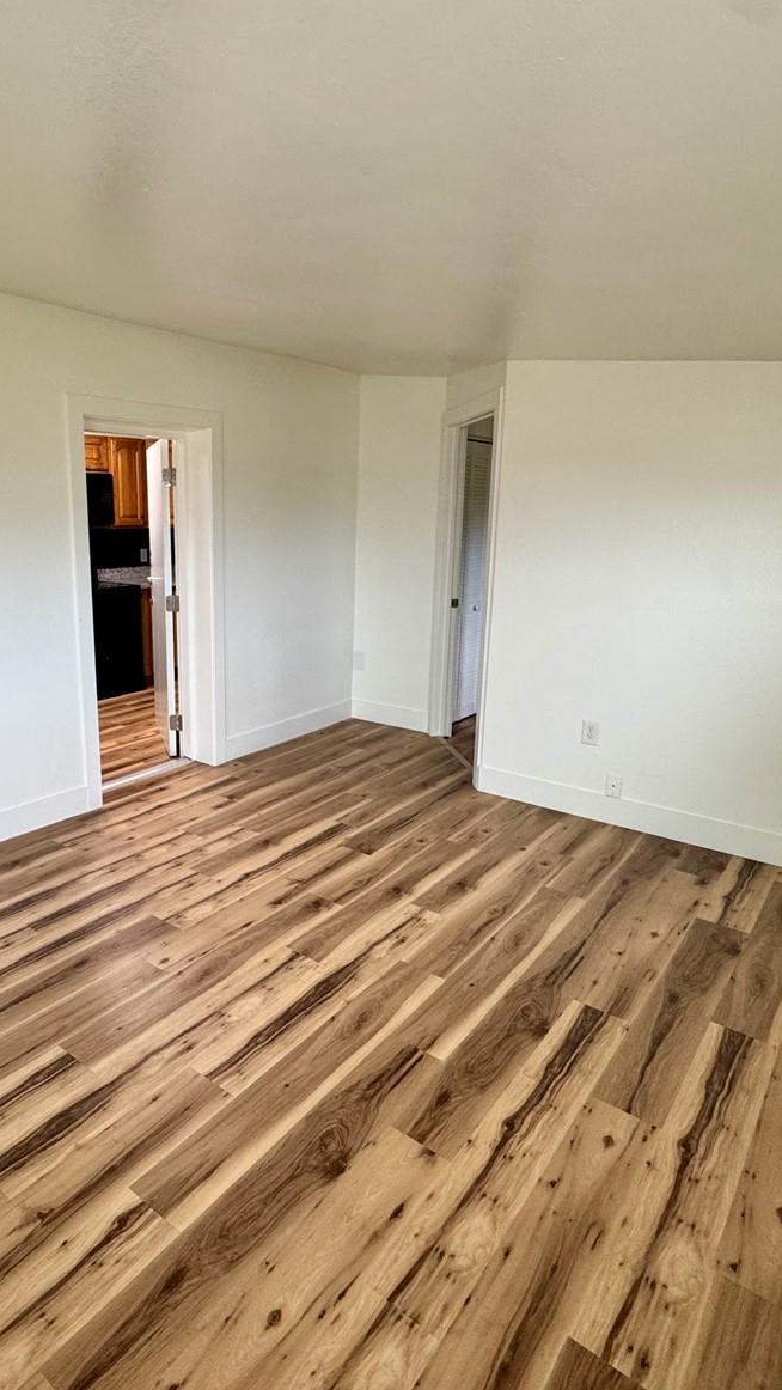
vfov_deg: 83.8
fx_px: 774
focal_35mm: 21
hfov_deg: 52.5
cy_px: 681
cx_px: 257
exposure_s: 1/120
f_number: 2.2
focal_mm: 2.22
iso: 200
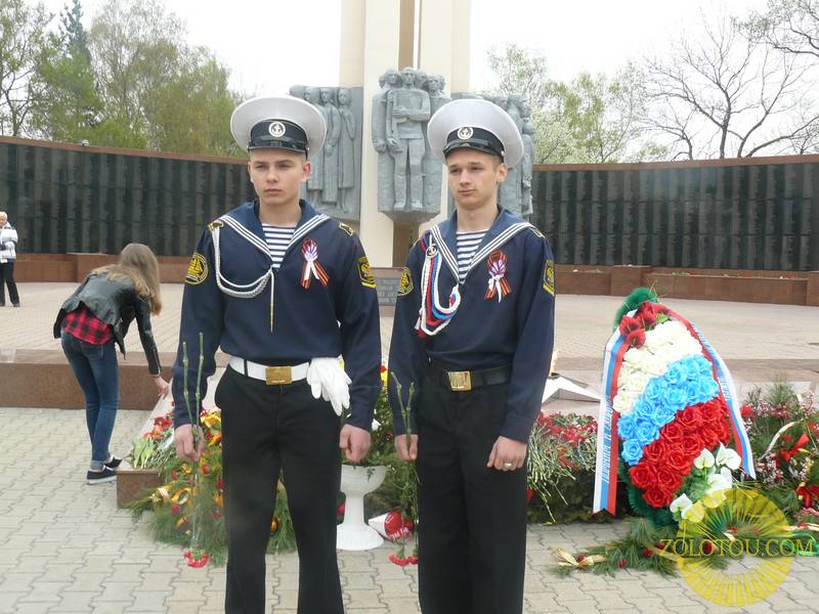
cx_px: 410
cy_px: 307
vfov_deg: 39.7
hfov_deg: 51.4
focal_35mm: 36
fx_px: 852
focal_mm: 6
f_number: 4
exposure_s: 1/125
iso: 100
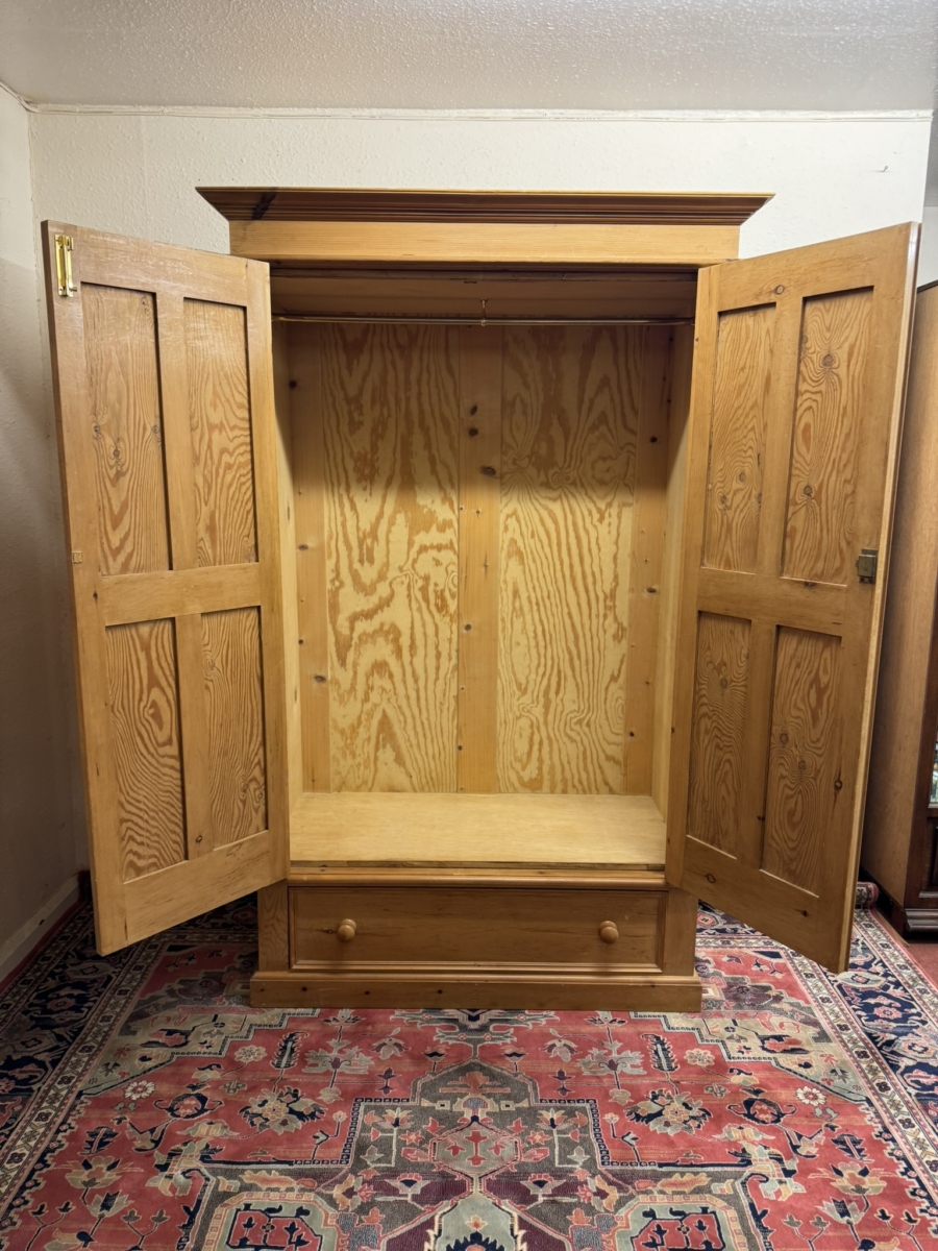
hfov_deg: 56.8
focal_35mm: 24
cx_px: 469
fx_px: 867
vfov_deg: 71.6
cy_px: 626
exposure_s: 1/50
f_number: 1.78
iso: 125
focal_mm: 6.76
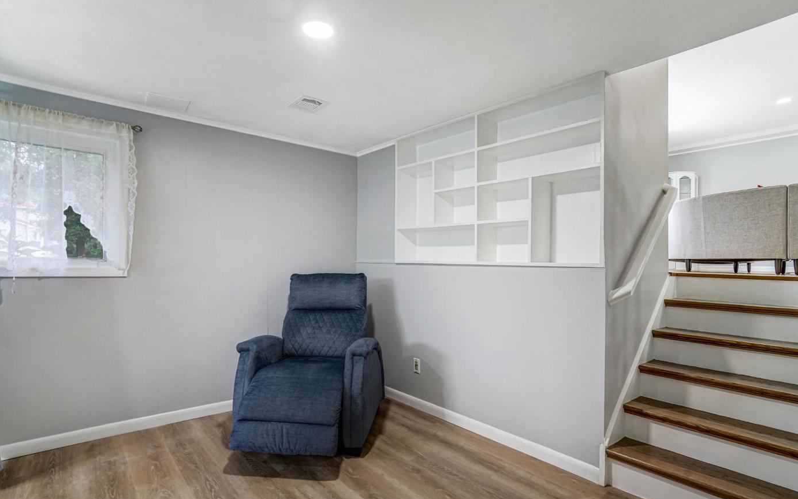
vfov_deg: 68.0
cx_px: 405
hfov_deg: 94.4
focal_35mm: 17
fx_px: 370
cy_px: 258
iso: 1250
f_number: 8
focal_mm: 16
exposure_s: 1/25
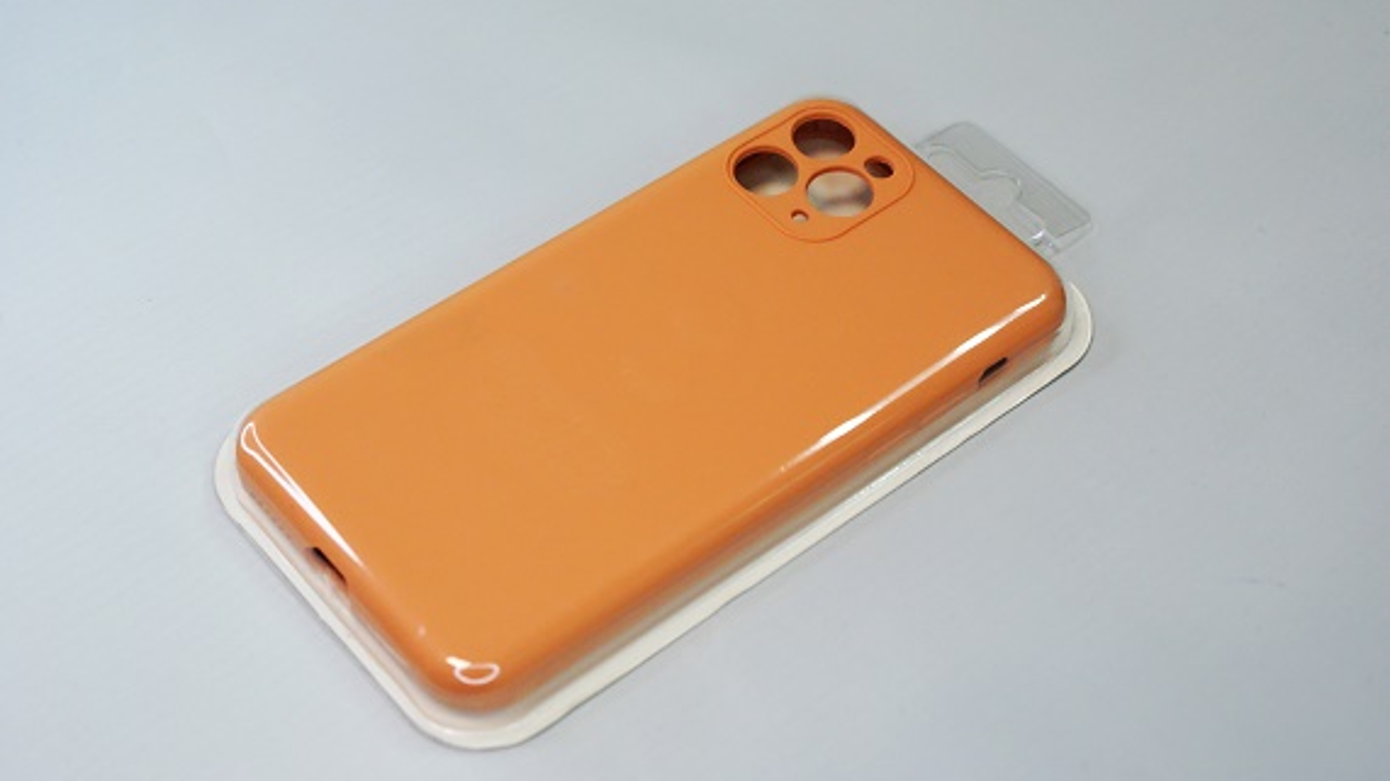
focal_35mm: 64
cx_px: 688
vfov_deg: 18.8
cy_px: 339
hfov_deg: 32.8
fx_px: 2359
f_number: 5.6
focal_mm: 40
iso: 1600
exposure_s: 1/160
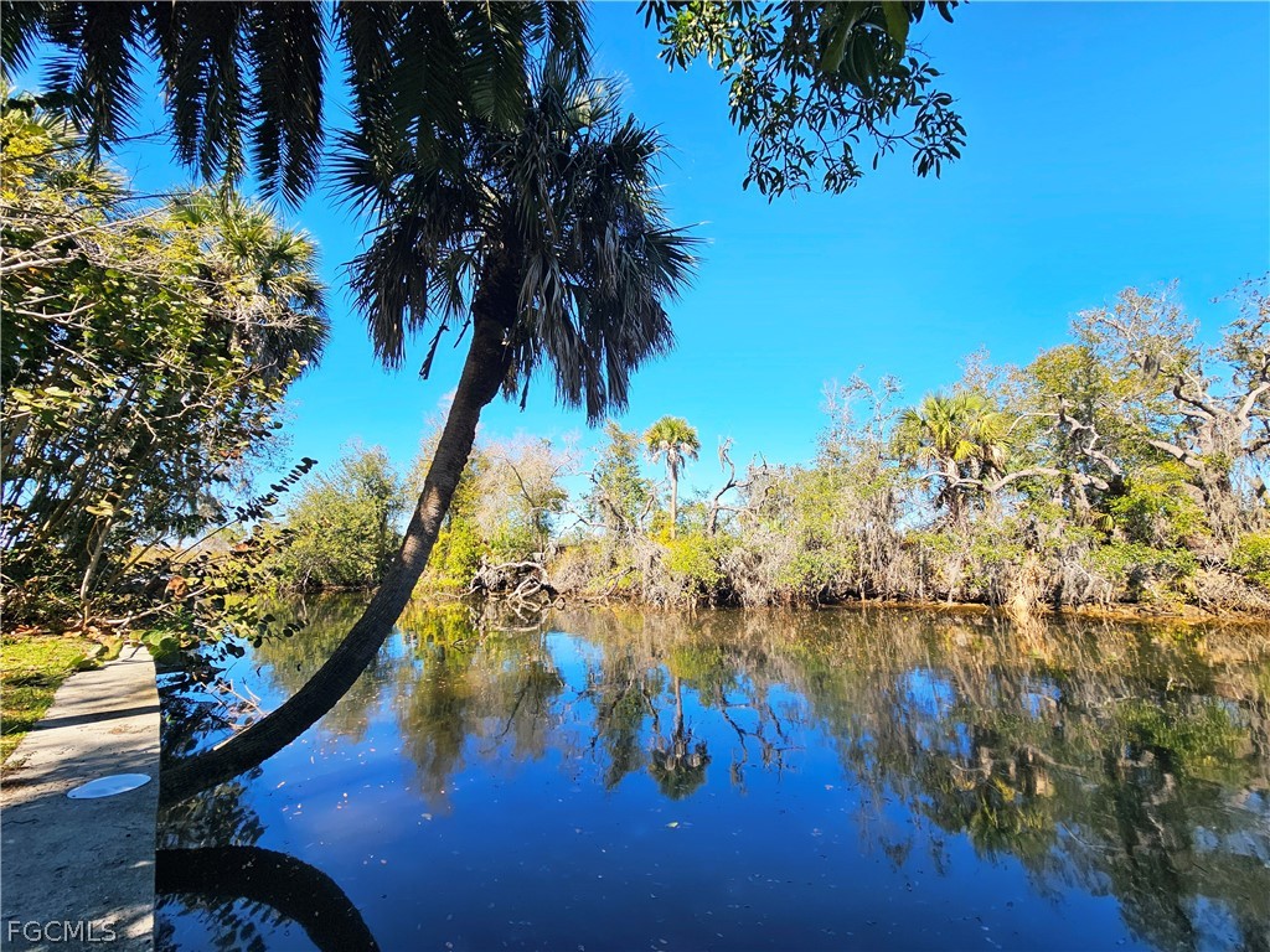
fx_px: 477
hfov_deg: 106.2
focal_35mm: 13
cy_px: 476
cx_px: 635
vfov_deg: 89.9
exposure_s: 1/1000
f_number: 2.2
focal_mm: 2.2
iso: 50
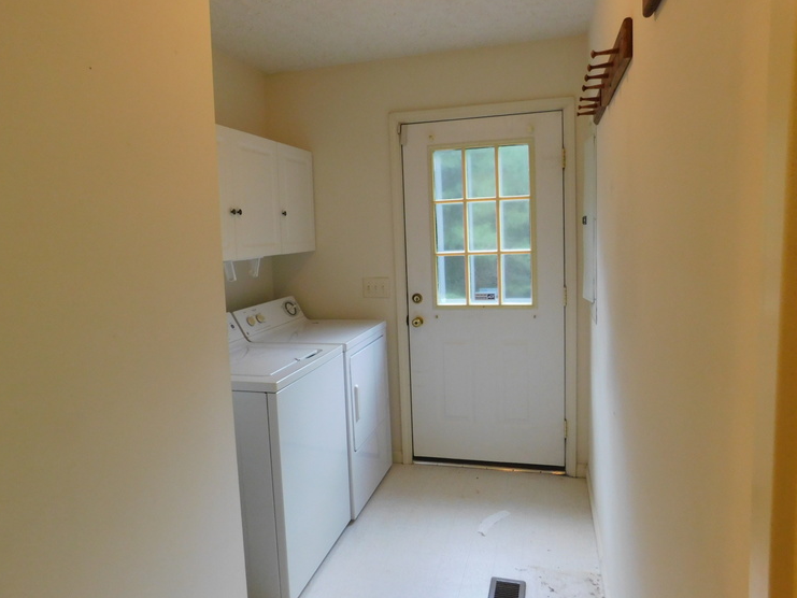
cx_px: 387
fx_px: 553
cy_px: 291
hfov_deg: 71.6
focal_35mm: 24
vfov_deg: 56.8
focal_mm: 4
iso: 280
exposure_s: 1/30
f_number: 3
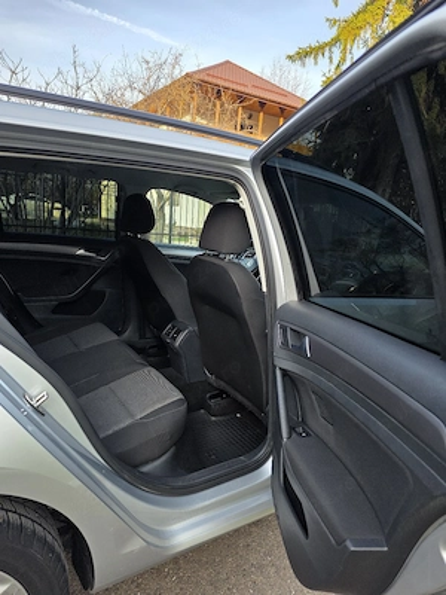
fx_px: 395
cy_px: 298
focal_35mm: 23
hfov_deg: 58.9
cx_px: 223
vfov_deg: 73.9
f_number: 1.7
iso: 40
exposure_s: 1/182
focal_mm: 6.3
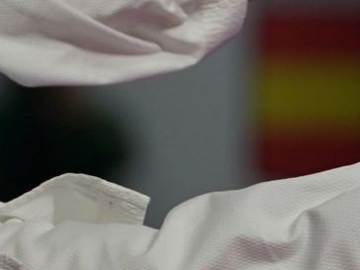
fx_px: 12469
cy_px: 170
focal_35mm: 1199
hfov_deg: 1.7
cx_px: 162
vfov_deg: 1.2
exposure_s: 1/1000
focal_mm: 168
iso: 640
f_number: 2.8
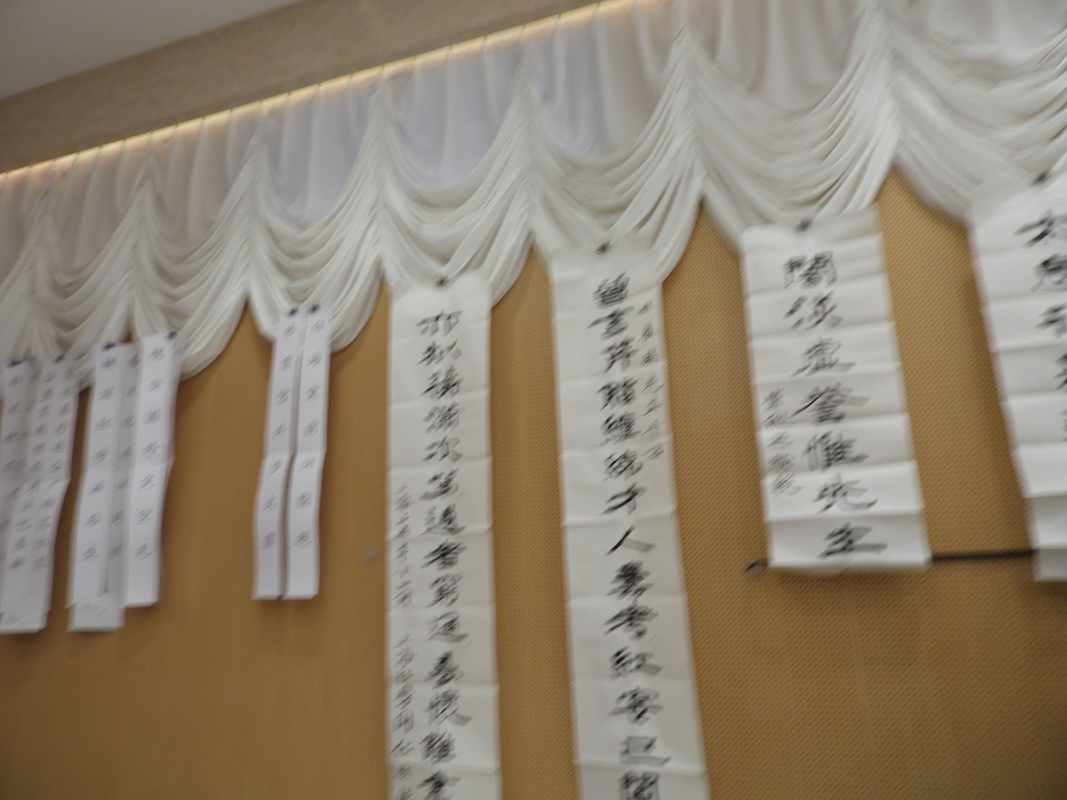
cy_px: 400
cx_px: 534
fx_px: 740
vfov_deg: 56.8
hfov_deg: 71.6
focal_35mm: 24
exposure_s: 1/30
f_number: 3.3
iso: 100
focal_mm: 4.3
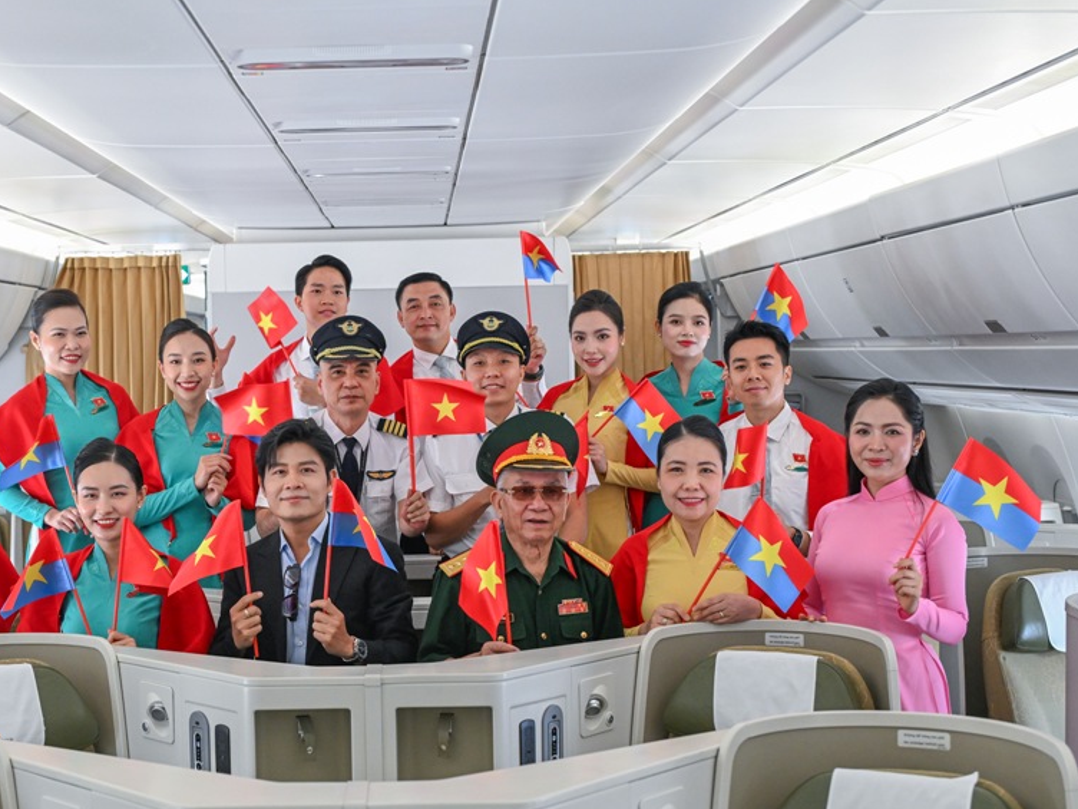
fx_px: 1713
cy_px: 477
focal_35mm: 55
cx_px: 376
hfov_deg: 34.7
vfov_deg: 26.5
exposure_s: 1/200
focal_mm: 42
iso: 2500
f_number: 4
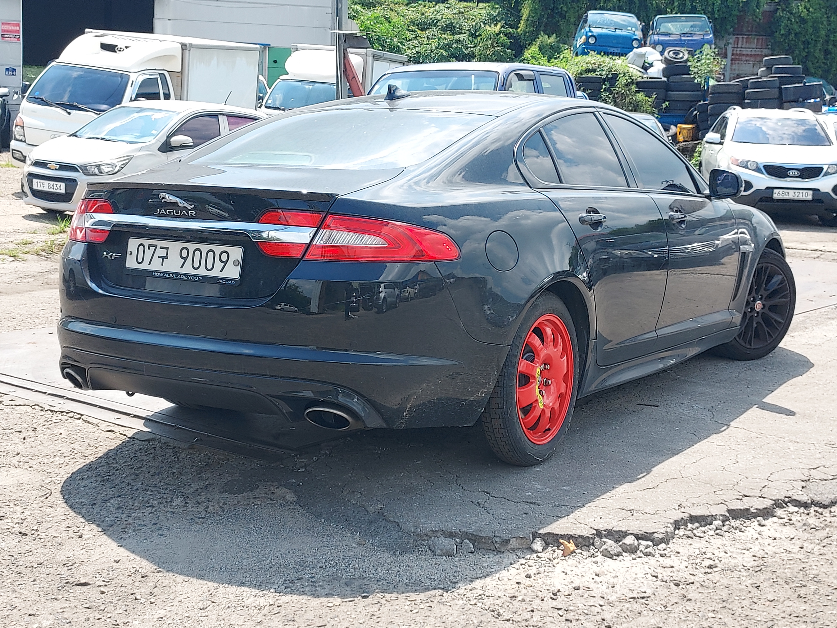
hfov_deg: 71.6
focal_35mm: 24
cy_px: 314
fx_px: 580
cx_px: 418
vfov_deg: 56.8
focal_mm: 4.6
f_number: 1.8
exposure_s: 1/474
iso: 40
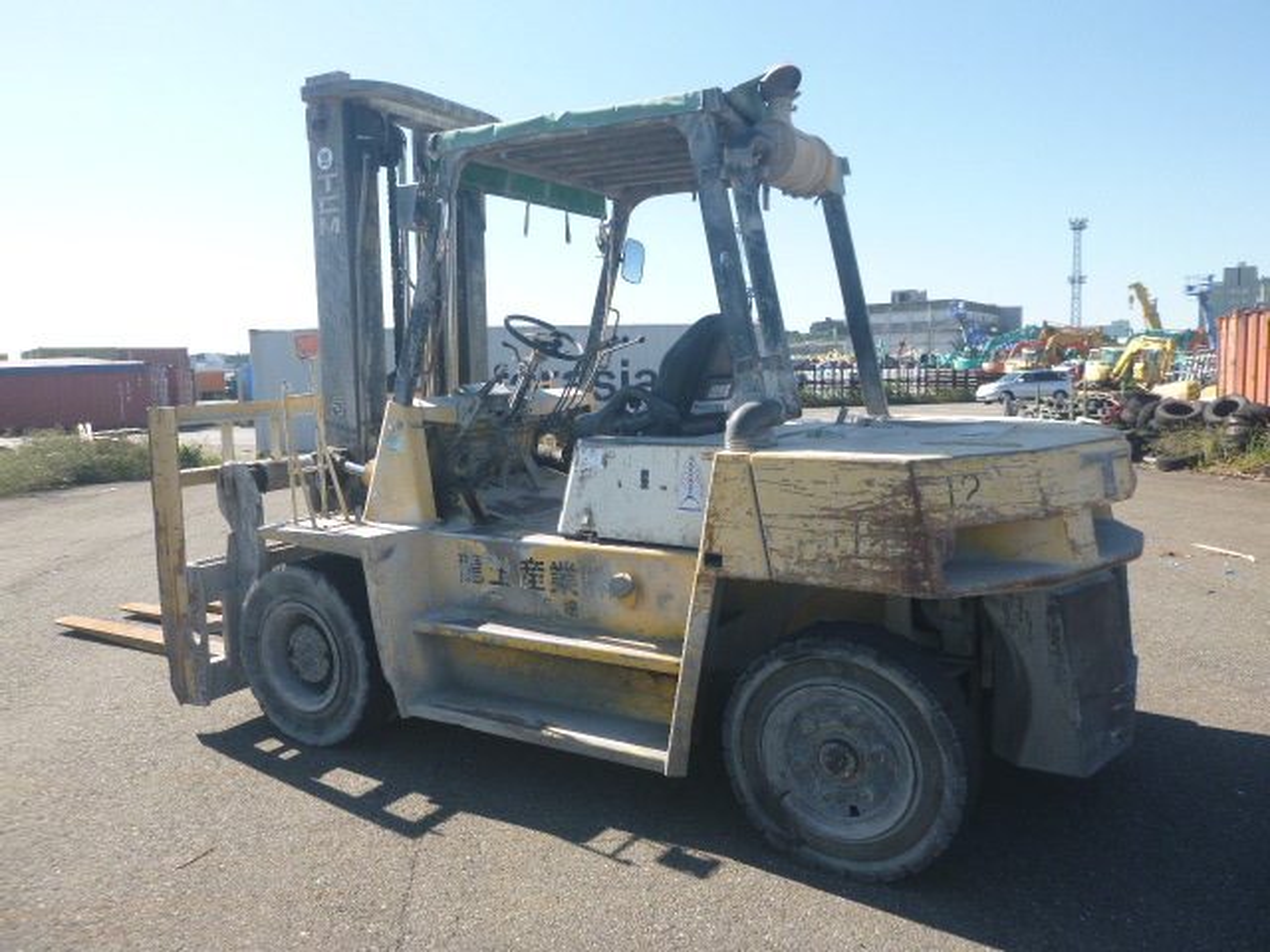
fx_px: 917
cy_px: 476
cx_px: 635
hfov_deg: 69.4
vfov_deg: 54.9
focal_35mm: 25
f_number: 3.9
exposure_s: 1/250
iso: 100
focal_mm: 4.5
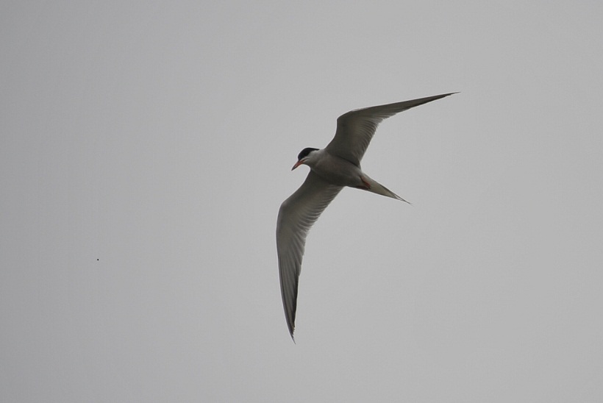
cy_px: 202
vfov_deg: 4.6
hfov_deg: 6.9
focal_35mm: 300
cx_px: 302
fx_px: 5028
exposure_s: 1/3200
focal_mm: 300
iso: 400
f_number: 5.6
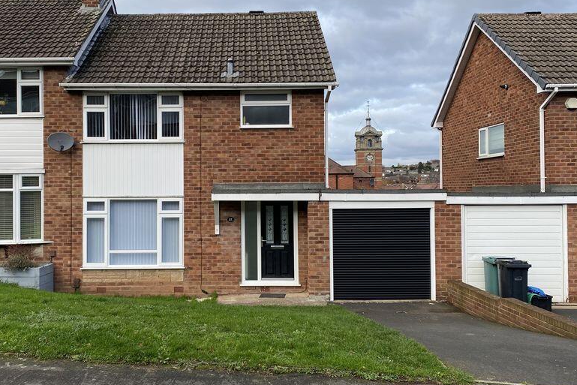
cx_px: 238
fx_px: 577
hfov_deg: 52.8
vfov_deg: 36.9
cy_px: 187
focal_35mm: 36
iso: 32
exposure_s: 1/306
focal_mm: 4.25
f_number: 1.8
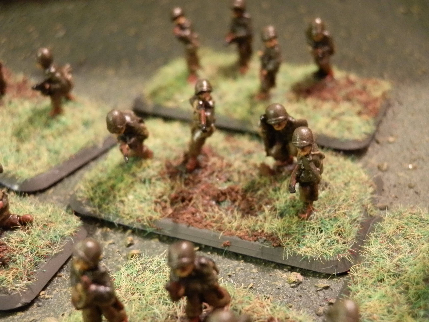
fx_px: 756
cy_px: 161
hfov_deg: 31.7
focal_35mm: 61
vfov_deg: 24.0
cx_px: 214
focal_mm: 10.99
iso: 400
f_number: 3.7
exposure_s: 1/8
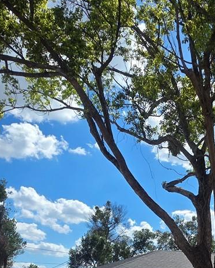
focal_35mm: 44
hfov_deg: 32.2
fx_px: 350
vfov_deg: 37.5
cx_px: 199
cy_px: 269
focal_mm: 2.2
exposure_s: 1/2752
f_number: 1.9
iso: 40
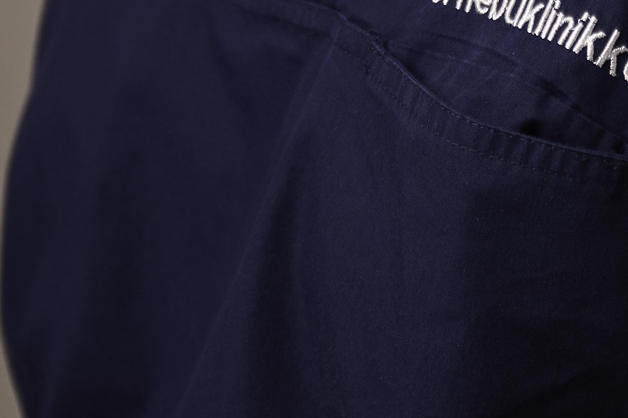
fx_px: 6593
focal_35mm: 378
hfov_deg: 5.5
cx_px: 442
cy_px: -591
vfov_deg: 3.6
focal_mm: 70
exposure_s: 1/320
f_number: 2.8
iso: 125
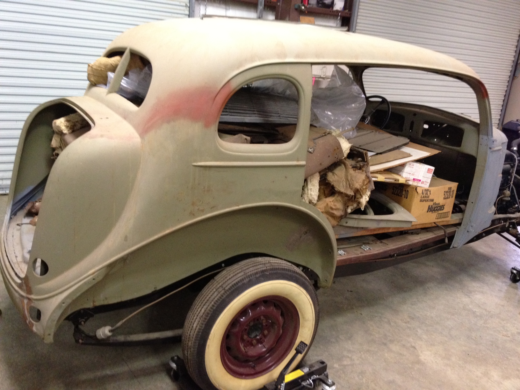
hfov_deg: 52.6
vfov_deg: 40.7
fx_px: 526
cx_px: 260
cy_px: 195
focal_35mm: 35
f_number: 2.4
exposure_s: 1/20
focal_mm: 4.28
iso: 320
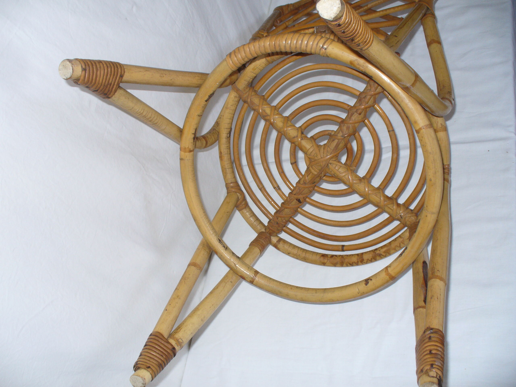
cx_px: 258
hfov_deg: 50.1
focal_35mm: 37
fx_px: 552
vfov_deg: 38.7
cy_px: 194
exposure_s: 1/40
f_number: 2.8
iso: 100
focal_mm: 6.1
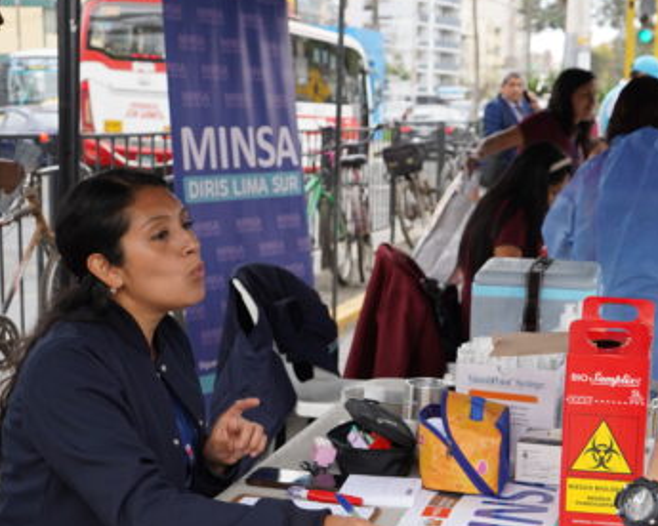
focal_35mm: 63
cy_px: 389
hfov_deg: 29.7
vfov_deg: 24.0
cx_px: 464
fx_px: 1227
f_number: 5
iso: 250
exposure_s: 1/250
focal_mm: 34
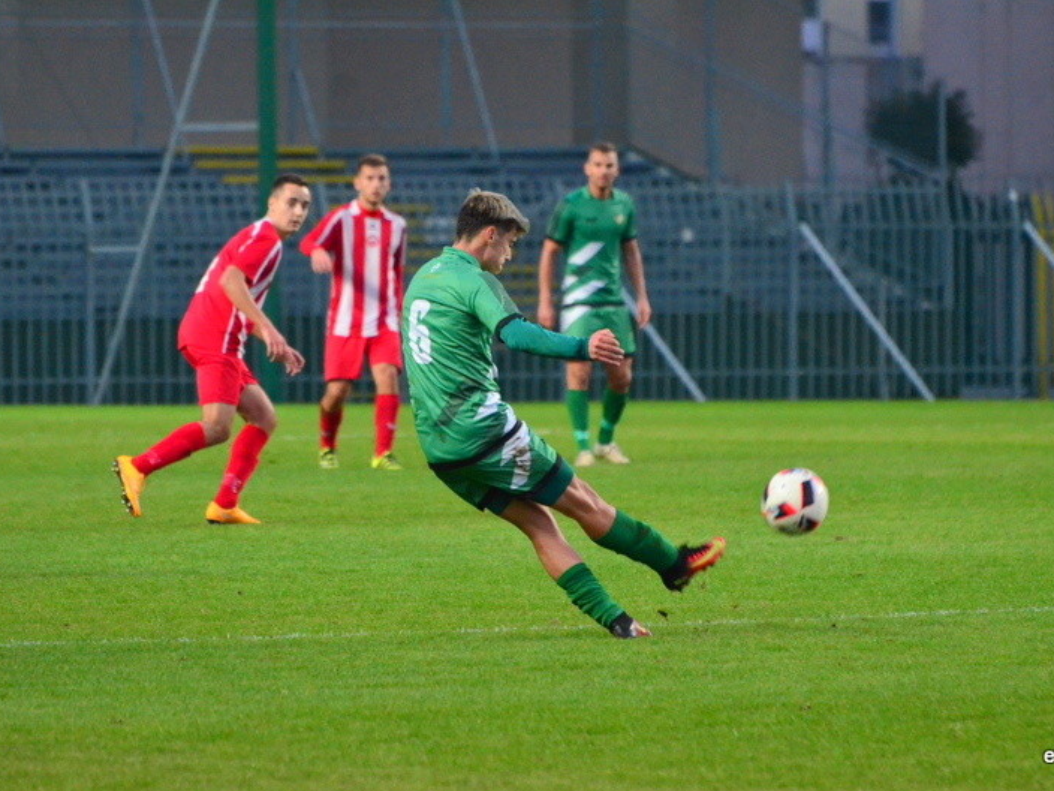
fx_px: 12453
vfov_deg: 3.6
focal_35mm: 409
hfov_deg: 4.8
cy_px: 396
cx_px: 534
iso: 4000
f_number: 5.6
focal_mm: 250
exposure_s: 1/640
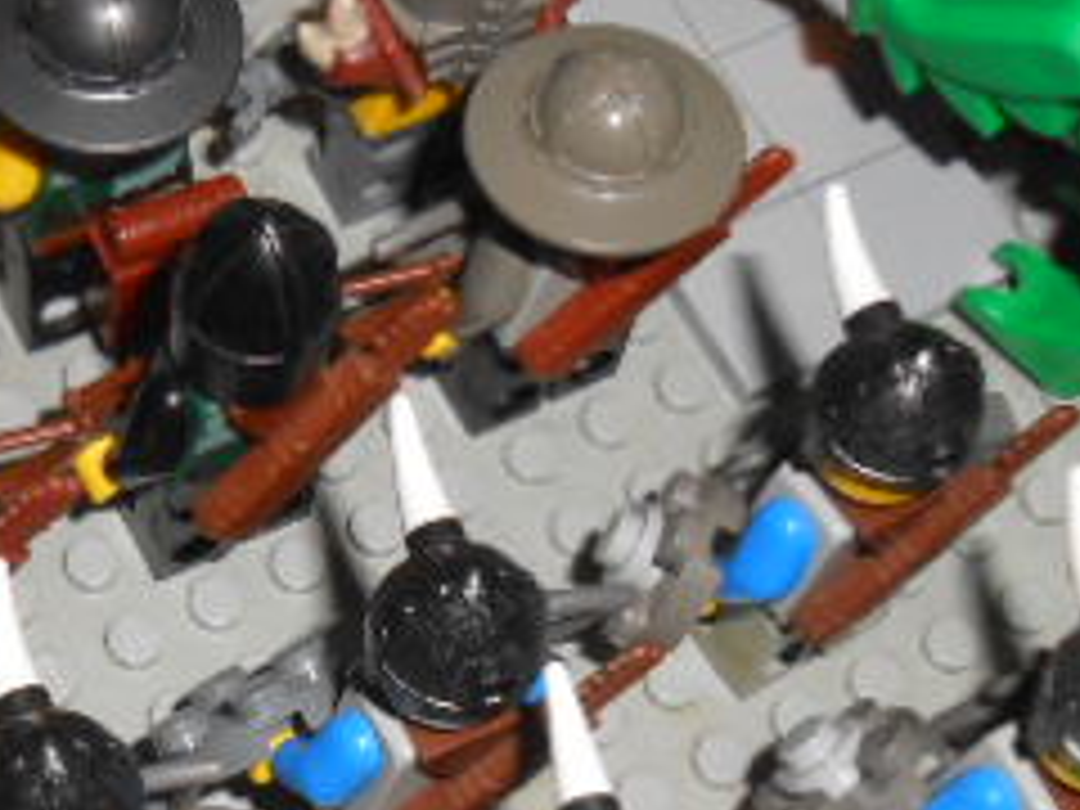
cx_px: 176
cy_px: 670
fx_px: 2496
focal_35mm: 80
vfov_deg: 18.2
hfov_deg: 23.9
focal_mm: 5.3
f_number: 11.9
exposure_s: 1/25
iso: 200
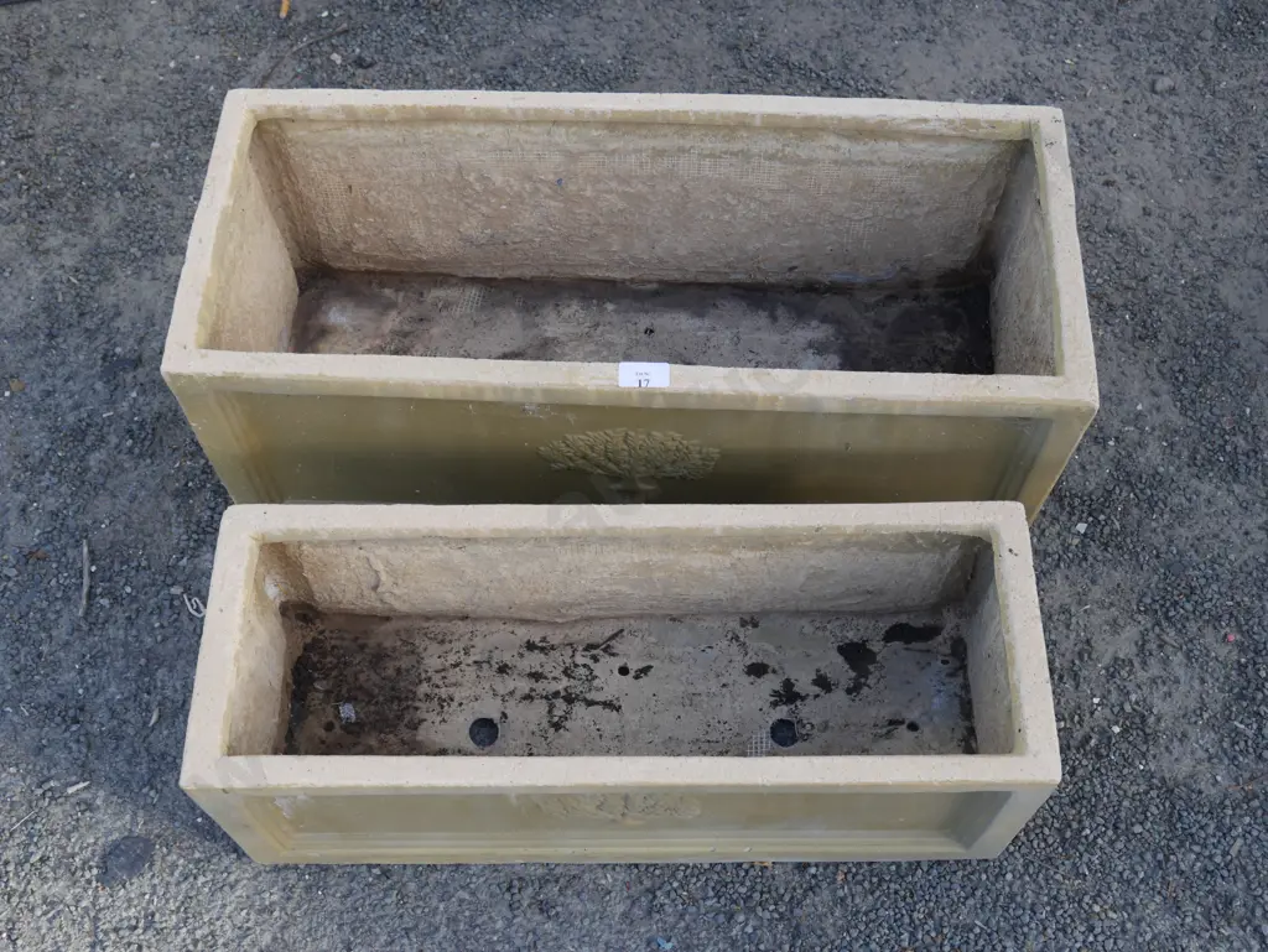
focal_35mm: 40
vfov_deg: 36.0
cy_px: 476
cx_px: 634
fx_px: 1466
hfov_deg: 46.8
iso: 200
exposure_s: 1/160
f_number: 5
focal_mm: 20
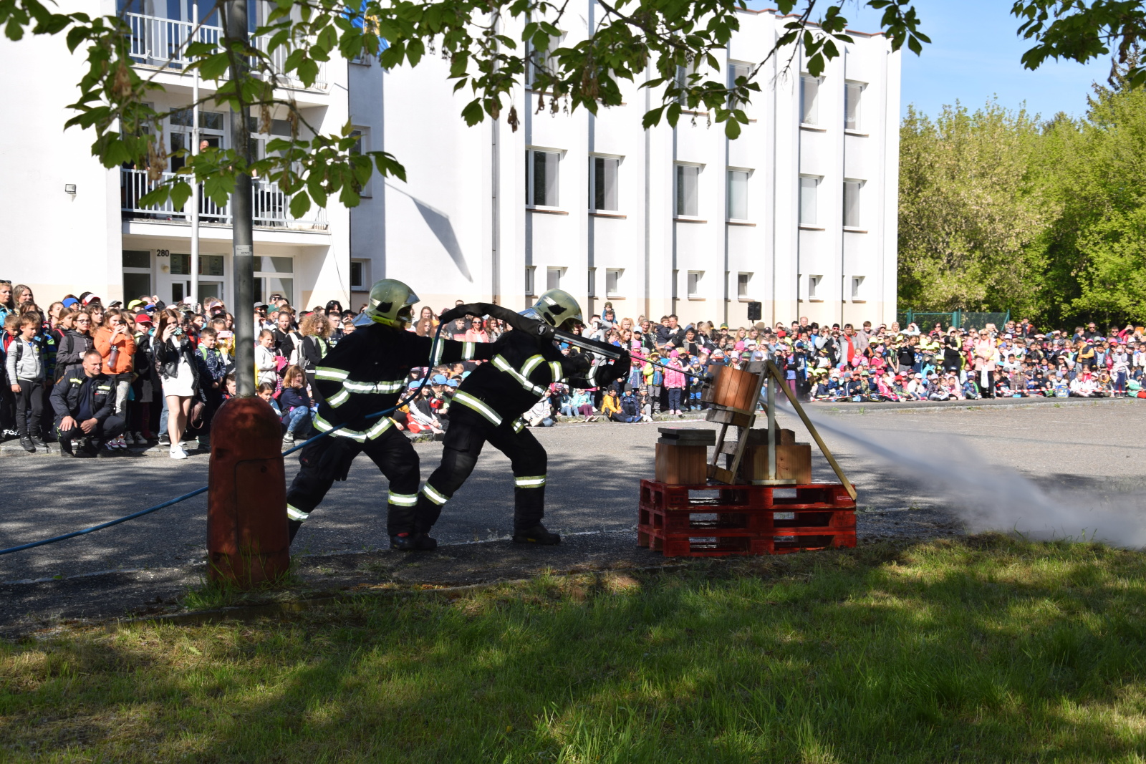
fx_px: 1624
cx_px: 573
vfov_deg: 26.5
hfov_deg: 38.9
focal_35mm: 51
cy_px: 382
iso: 100
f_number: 8
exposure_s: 1/200
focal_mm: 34
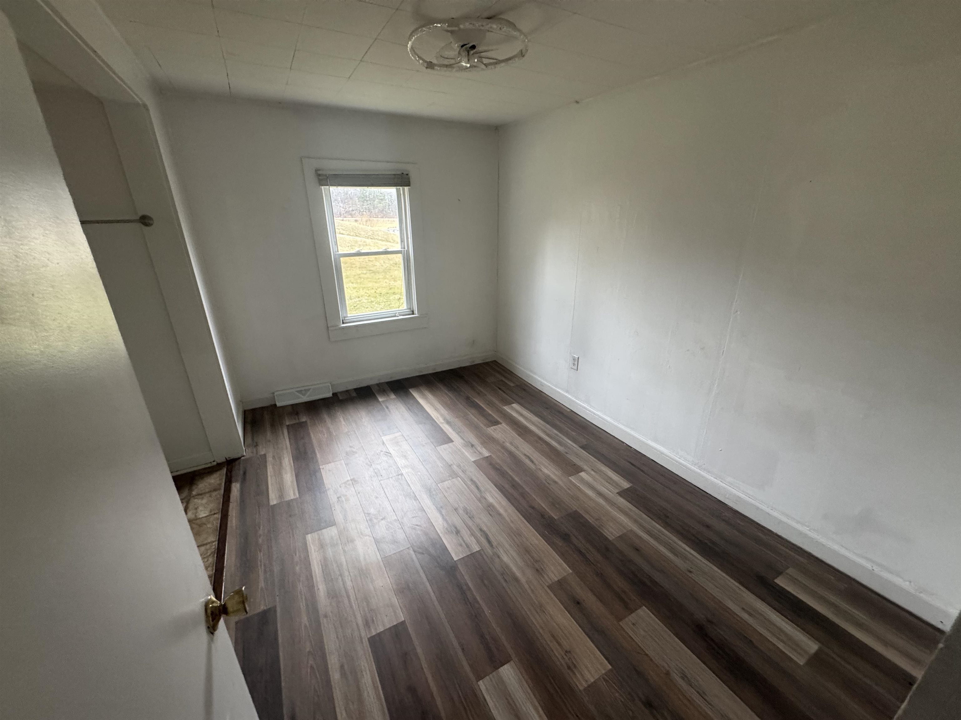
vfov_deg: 85.7
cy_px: 360
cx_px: 480
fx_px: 389
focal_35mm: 14
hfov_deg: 102.1
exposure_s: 1/85
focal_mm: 2.22
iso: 320
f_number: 2.2
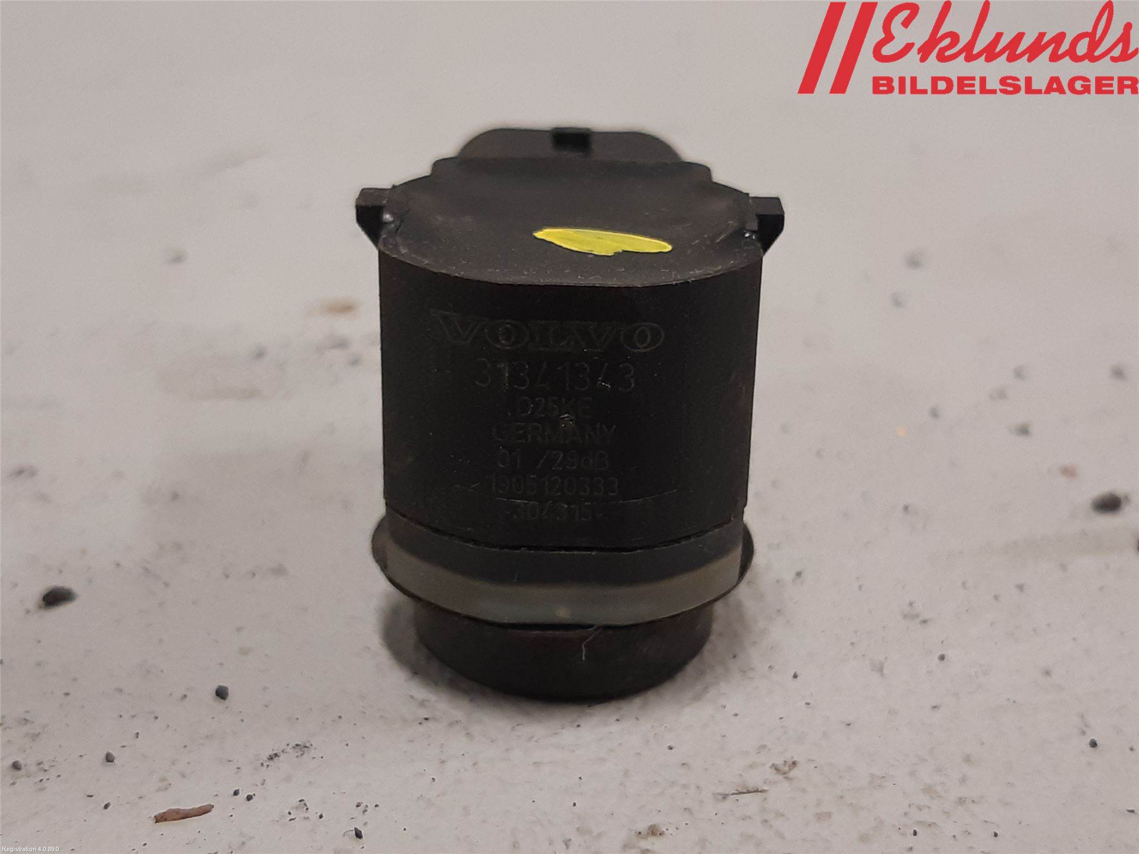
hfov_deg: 67.3
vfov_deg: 53.1
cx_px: 570
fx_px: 856
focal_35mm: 26
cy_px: 427
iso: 125
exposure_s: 1/50
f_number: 1.7
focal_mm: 3.93
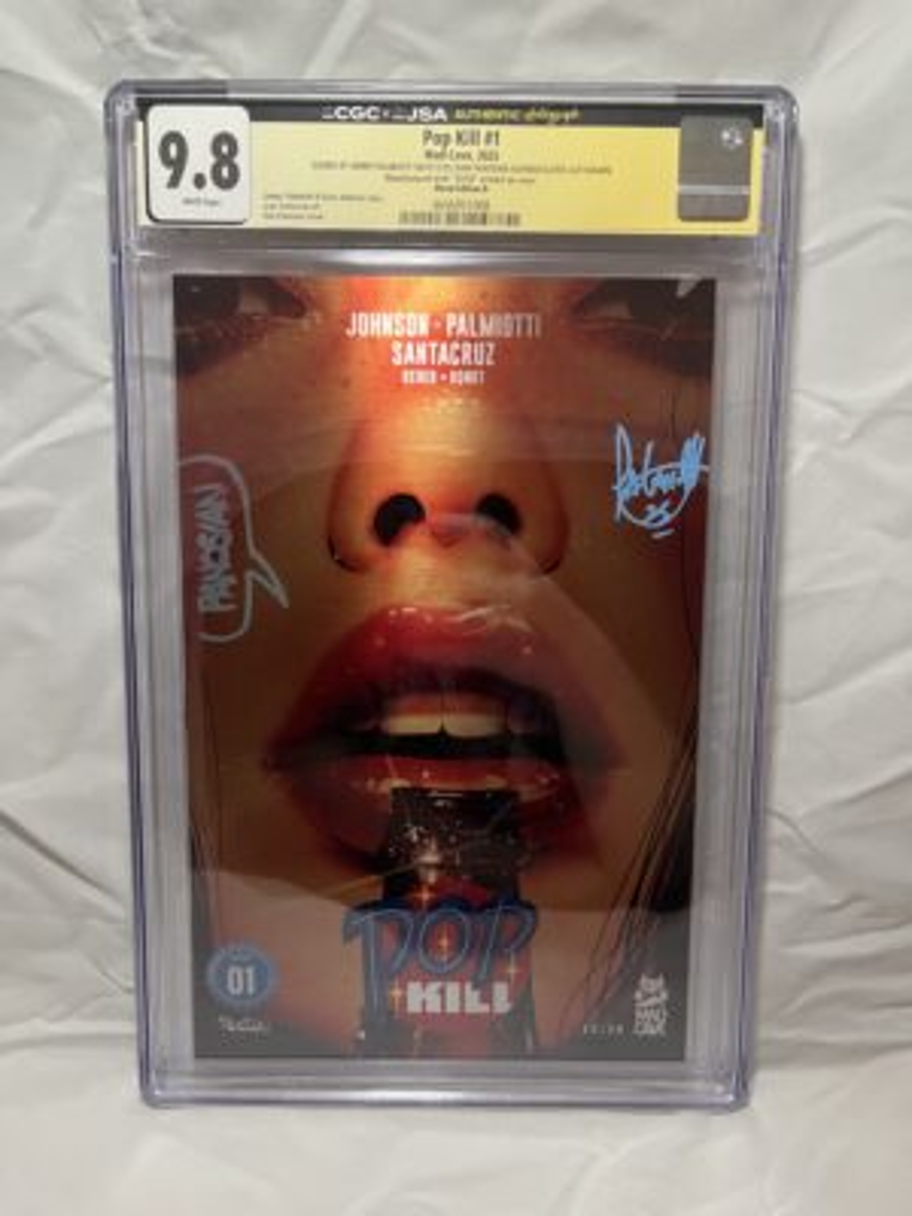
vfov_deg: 67.3
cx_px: 456
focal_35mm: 26
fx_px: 913
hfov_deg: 53.1
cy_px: 608
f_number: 1.6
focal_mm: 5.1
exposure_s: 1/60
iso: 250
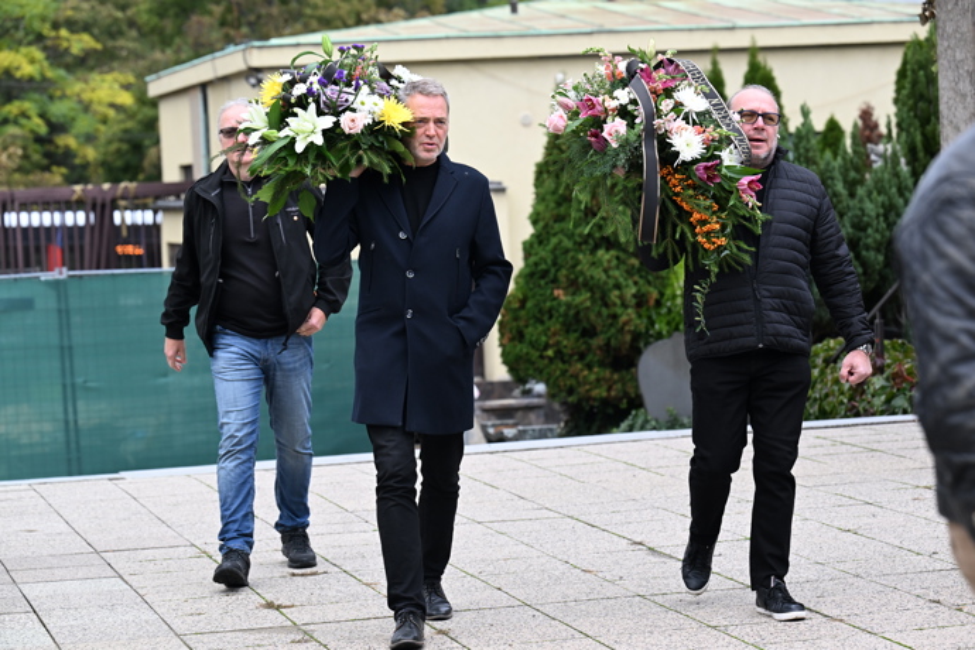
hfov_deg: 18.6
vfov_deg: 12.5
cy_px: 325
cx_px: 488
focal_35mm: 110
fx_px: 2979
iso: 1250
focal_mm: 110
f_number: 5
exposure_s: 1/1600
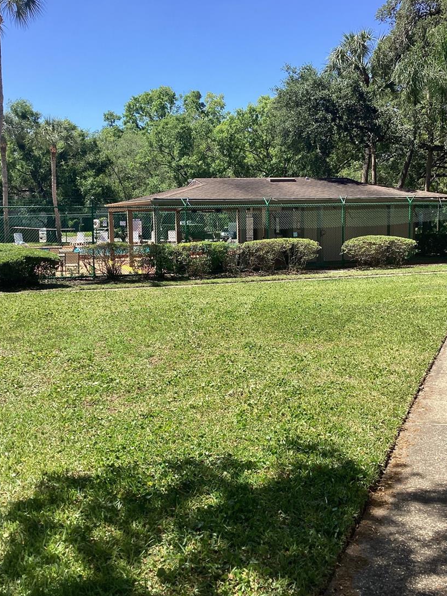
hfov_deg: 41.8
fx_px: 585
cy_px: 287
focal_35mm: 34
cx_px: 211
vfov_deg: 53.9
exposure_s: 1/799
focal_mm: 3.3
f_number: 2.4
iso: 25
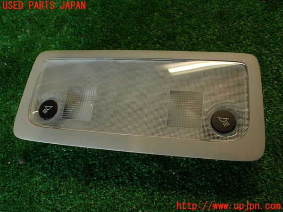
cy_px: 106
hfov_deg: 56.8
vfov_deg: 44.2
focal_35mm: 32
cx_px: 142
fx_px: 262
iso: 160
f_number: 2.4
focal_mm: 5.79
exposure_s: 1/60
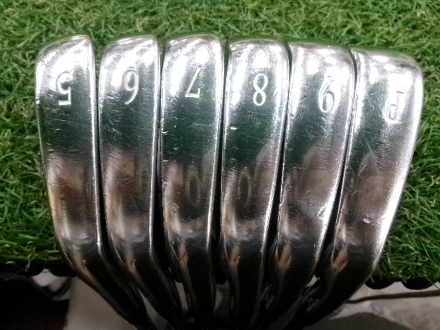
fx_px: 356
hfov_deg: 63.4
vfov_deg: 49.7
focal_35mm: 28
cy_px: 165
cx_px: 220
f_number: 3.9
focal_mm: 5.1
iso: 800
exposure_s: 1/56
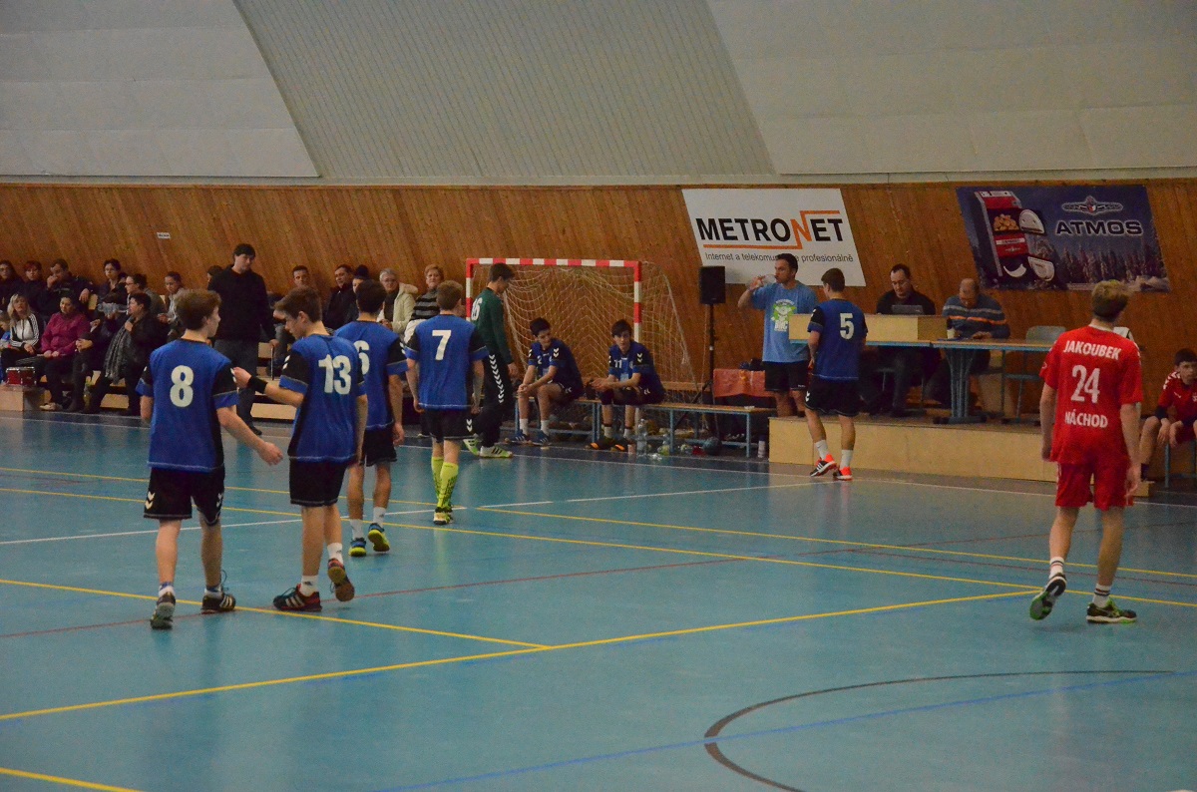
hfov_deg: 19.5
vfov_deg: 13.0
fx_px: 3483
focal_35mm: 105
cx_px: 598
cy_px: 396
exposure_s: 1/1000
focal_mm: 70
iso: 6400
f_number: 6.3
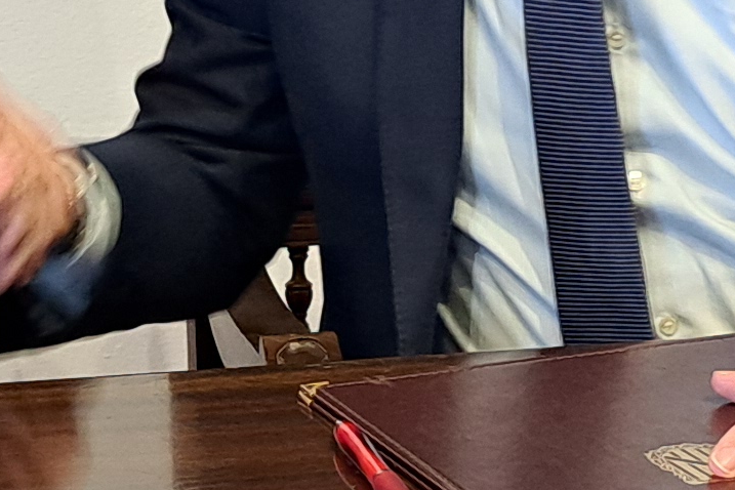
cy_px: 400
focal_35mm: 161
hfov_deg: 12.7
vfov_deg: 8.5
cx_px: 229
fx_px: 3287
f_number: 1.8
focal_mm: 5.23
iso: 125
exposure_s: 1/50
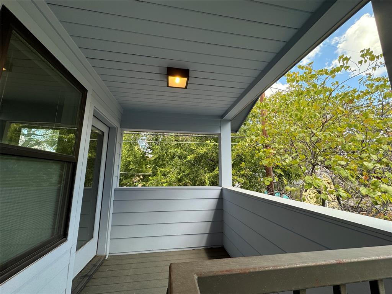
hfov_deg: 102.1
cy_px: 147
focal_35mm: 14
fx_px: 159
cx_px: 196
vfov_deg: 85.7
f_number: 2.2
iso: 40
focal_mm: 2.22
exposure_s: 1/171
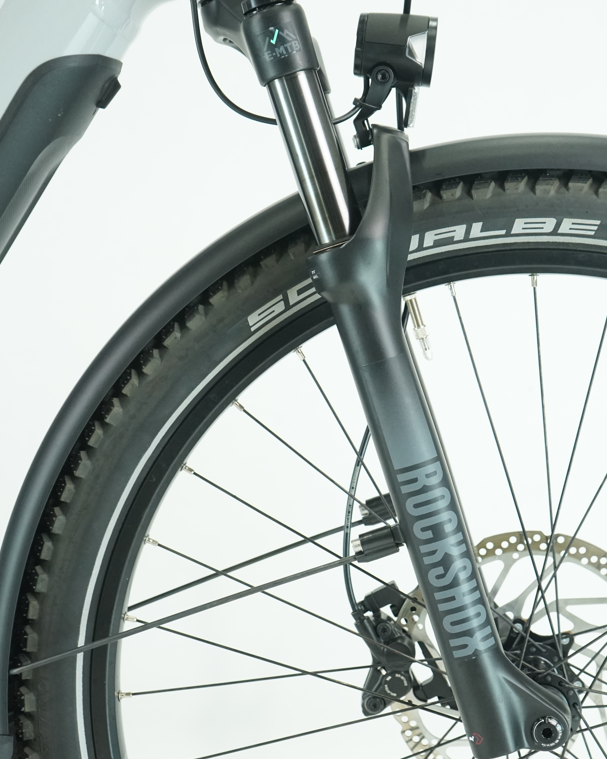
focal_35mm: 61
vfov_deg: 31.0
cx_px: 385
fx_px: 1370
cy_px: 379
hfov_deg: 24.9
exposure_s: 1/200
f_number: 5.6
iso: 2500
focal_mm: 43
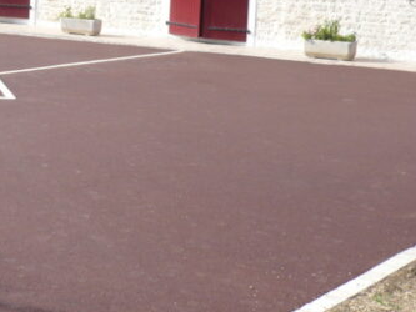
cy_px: -2
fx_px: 1010
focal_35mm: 84
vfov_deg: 17.2
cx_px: -82
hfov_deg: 21.6
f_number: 2.8
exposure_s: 1/640
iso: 100
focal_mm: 5.8
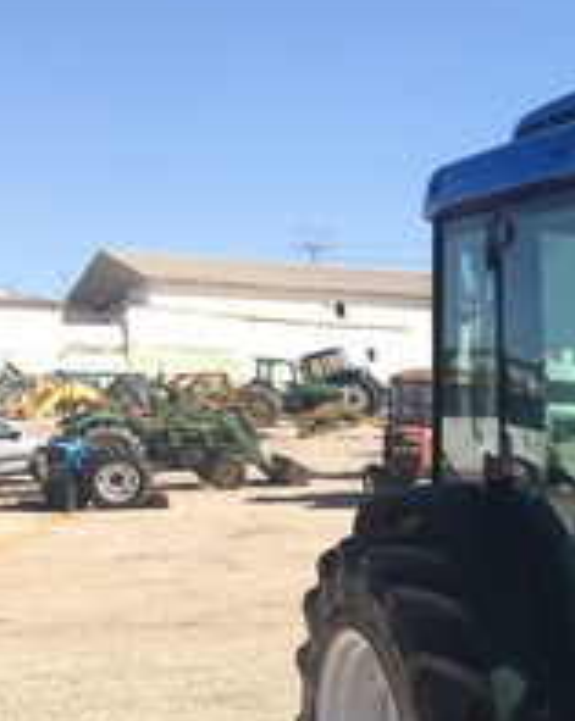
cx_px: 939
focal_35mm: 79
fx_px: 1684
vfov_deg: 23.1
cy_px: 732
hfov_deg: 16.9
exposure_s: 1/674
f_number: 2.2
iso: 25
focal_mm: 4.15
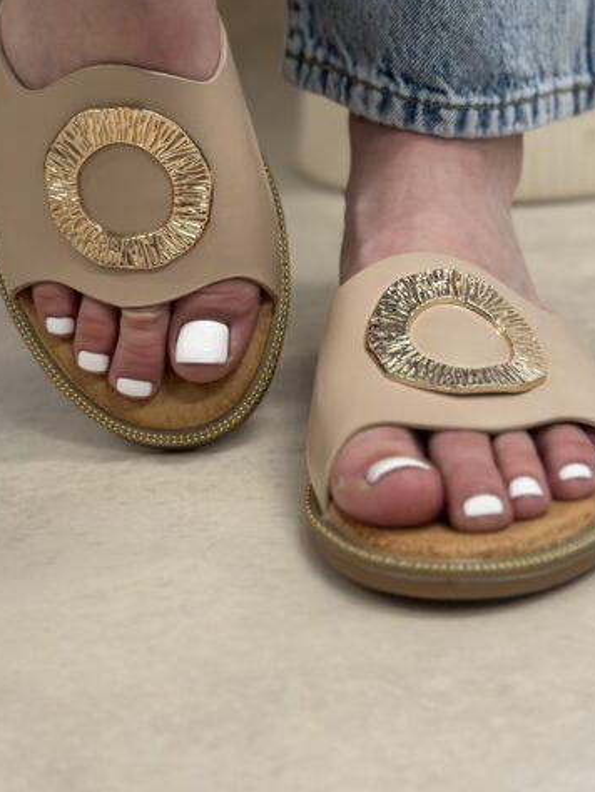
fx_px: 1855
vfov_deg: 23.7
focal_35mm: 81
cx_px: 304
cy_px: 152
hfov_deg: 18.2
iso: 200
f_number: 1.78
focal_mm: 6.86
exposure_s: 1/100
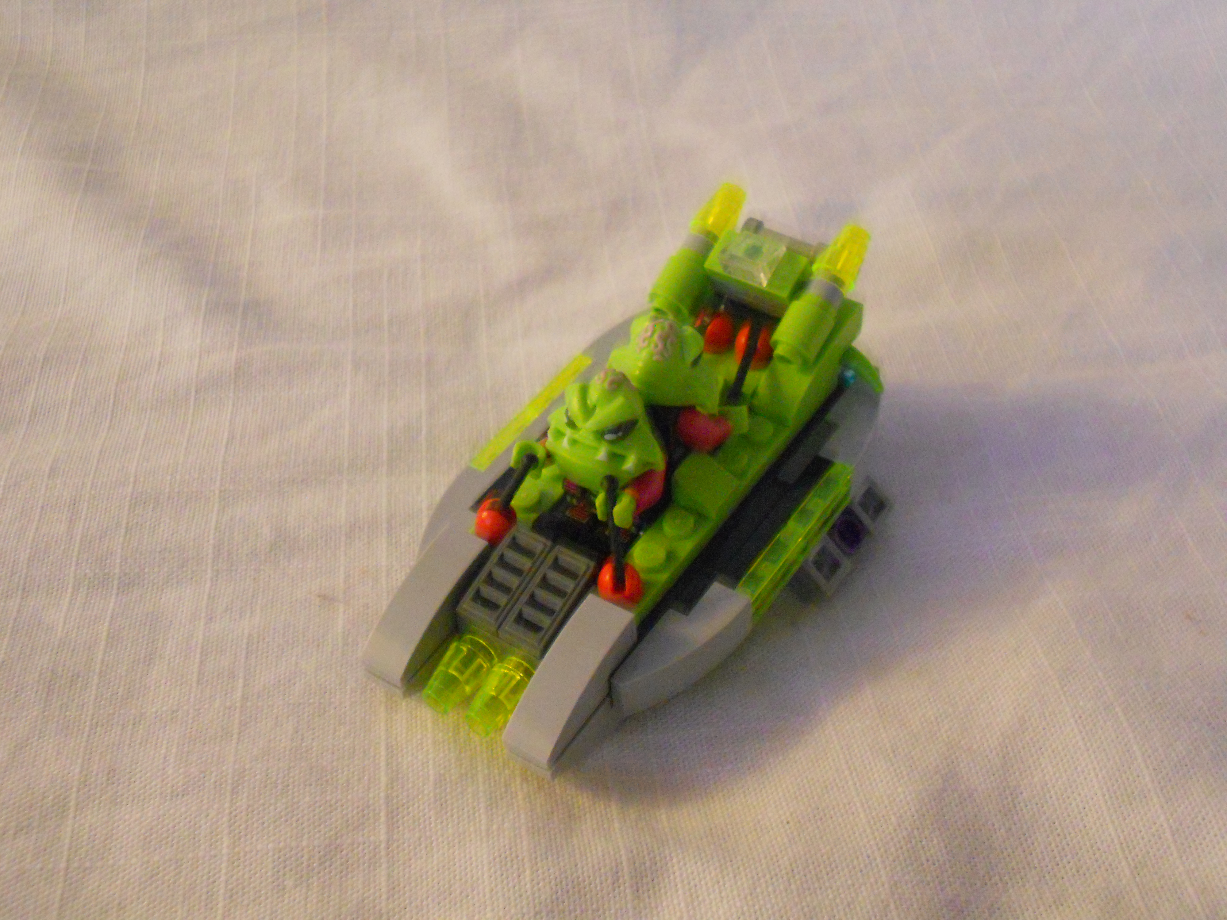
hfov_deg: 41.2
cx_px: 614
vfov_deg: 31.5
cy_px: 460
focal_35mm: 46
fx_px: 1631
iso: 800
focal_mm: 8.2
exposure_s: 1/2
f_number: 4.3
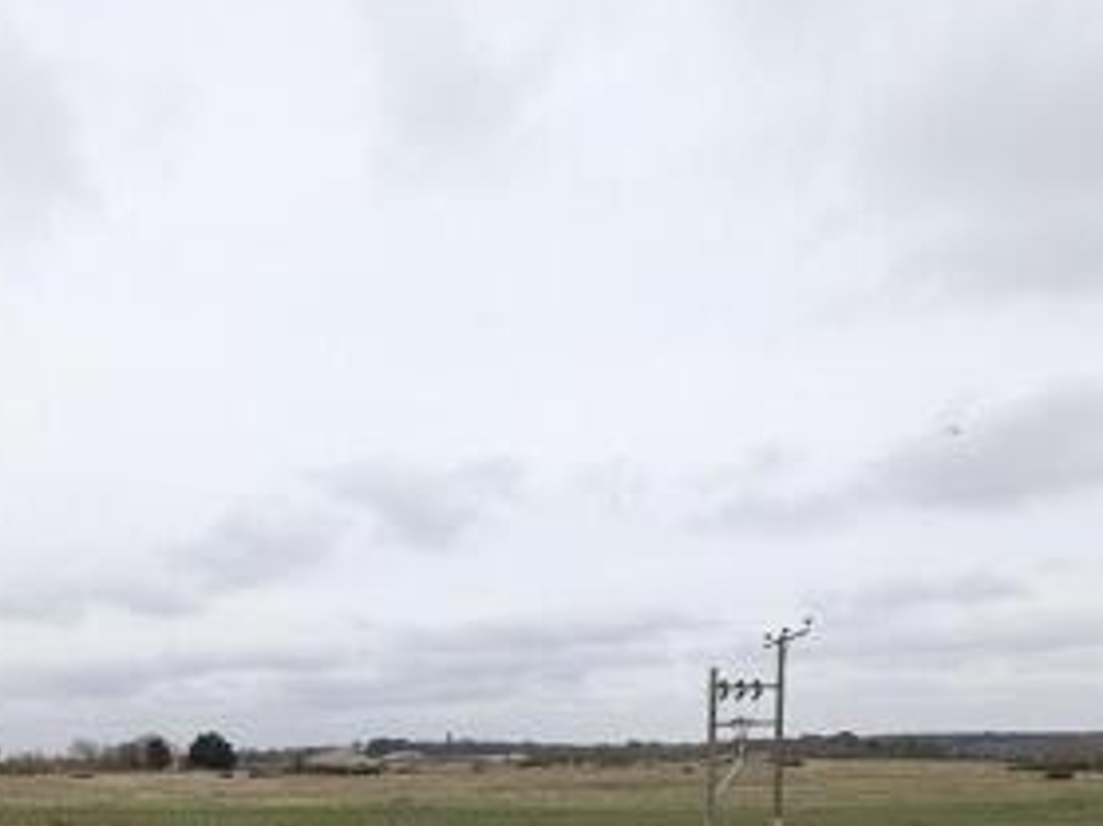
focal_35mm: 25
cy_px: 820
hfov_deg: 66.6
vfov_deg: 46.3
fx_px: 796
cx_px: 328
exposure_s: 1/1126
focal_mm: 2.02
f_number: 1.7
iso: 63
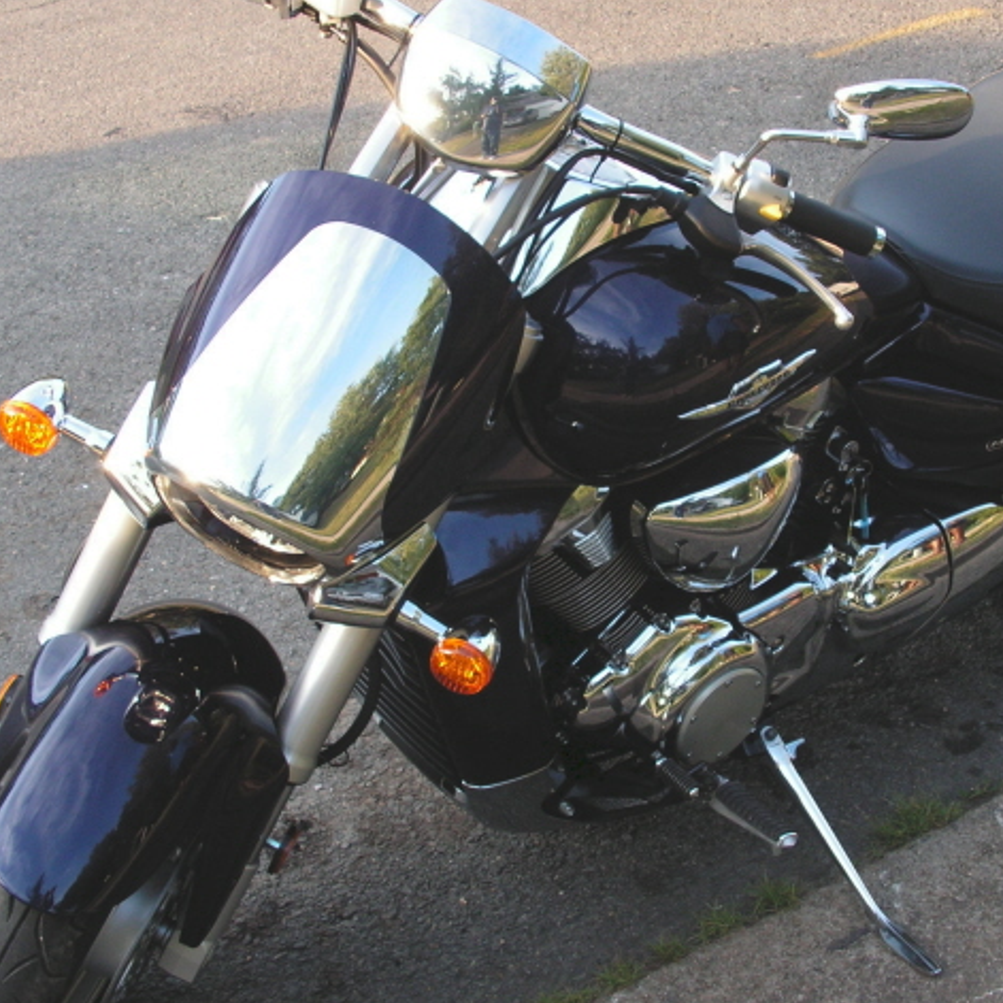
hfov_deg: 26.0
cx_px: 609
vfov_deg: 26.1
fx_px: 2164
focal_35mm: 66
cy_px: 460
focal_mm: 7.4
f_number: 3.2
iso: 80
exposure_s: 1/40
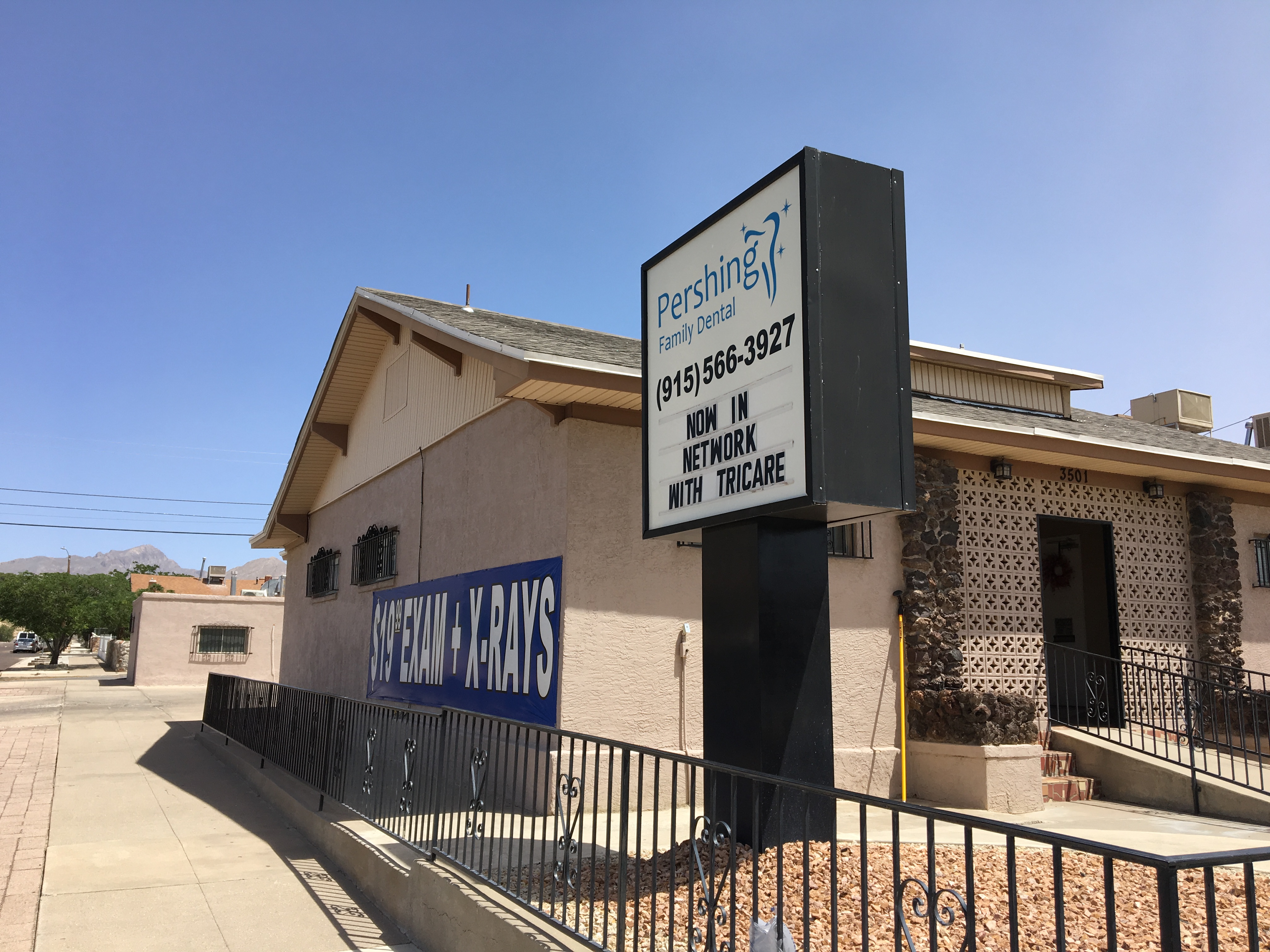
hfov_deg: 61.7
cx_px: 635
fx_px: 1064
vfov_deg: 48.2
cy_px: 476
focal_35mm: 29
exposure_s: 1/1374
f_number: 2.2
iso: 25
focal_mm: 4.15
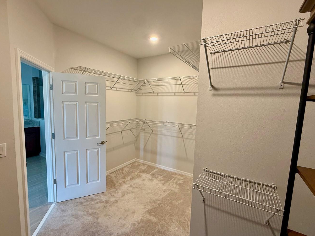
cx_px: 151
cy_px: 118
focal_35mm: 17
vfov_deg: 74.7
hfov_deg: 91.0
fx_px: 155
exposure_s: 1/60
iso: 200
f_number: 2.2
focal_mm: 2.22
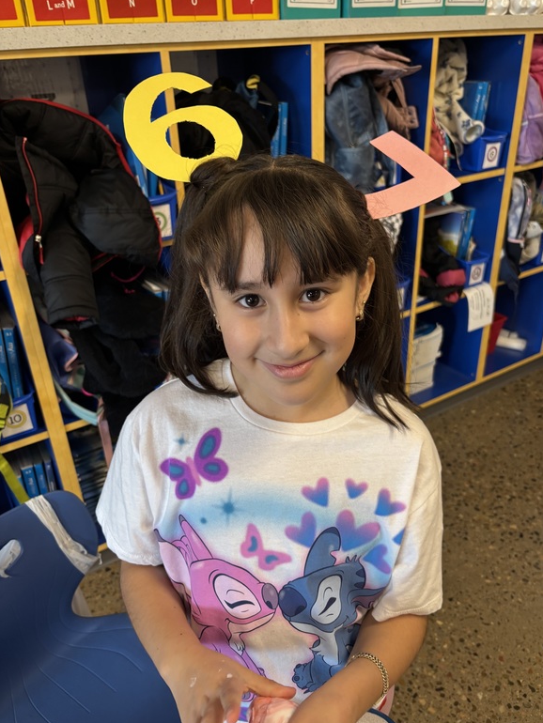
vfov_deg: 65.3
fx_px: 564
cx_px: 280
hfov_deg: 51.4
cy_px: 358
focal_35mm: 27
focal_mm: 5.96
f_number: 1.6
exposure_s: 1/60
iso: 125
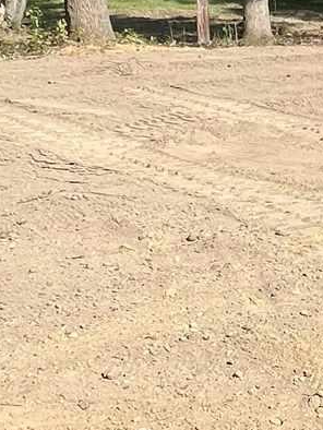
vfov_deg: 25.6
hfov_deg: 17.5
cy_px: 202
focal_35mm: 76
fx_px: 945
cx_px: 484
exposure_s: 1/1119
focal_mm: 1.57
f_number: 1.8
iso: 32
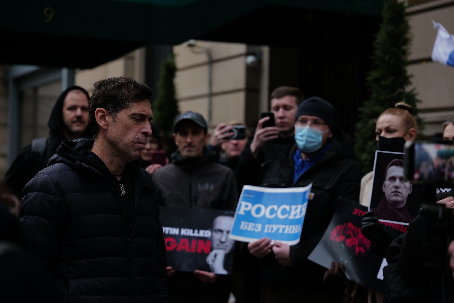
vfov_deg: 19.5
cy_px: 152
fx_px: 883
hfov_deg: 28.8
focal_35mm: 70
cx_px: 227
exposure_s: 1/320
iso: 800
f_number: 2.8
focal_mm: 70
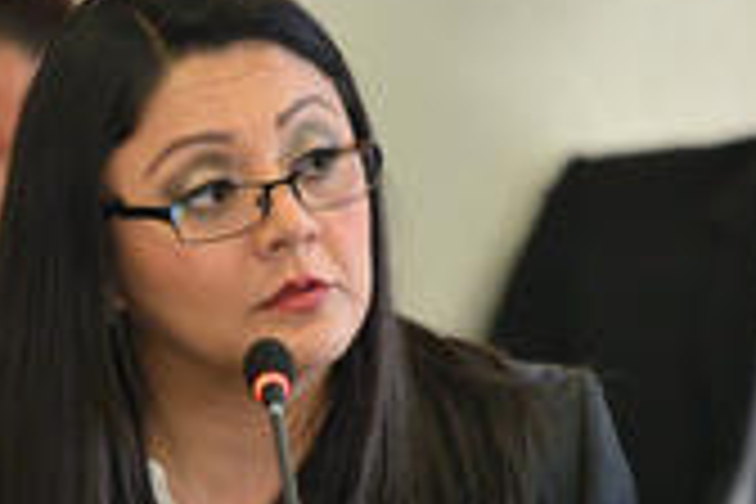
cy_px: 324
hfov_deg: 3.5
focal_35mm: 596
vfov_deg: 2.3
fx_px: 12515
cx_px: 252
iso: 2500
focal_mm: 200
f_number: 3.2
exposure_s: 1/500
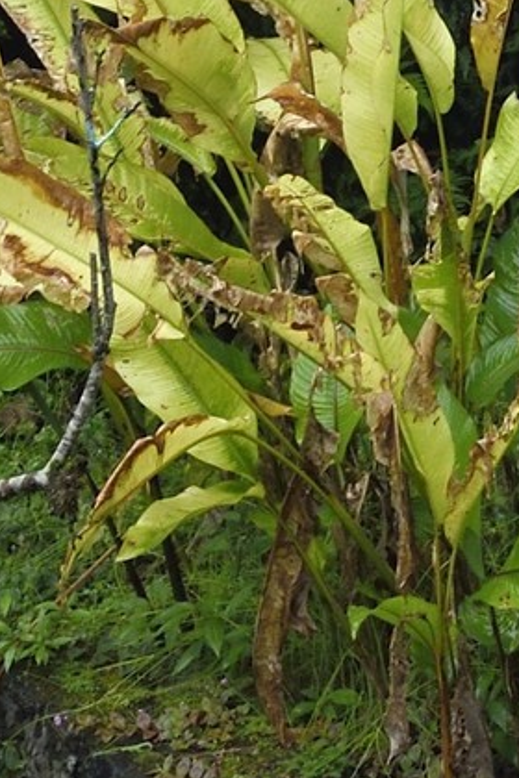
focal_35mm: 286
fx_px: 6184
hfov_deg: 4.7
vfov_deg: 6.7
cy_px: -1274
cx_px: 1058
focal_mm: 50
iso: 800
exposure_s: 1/100
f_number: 9
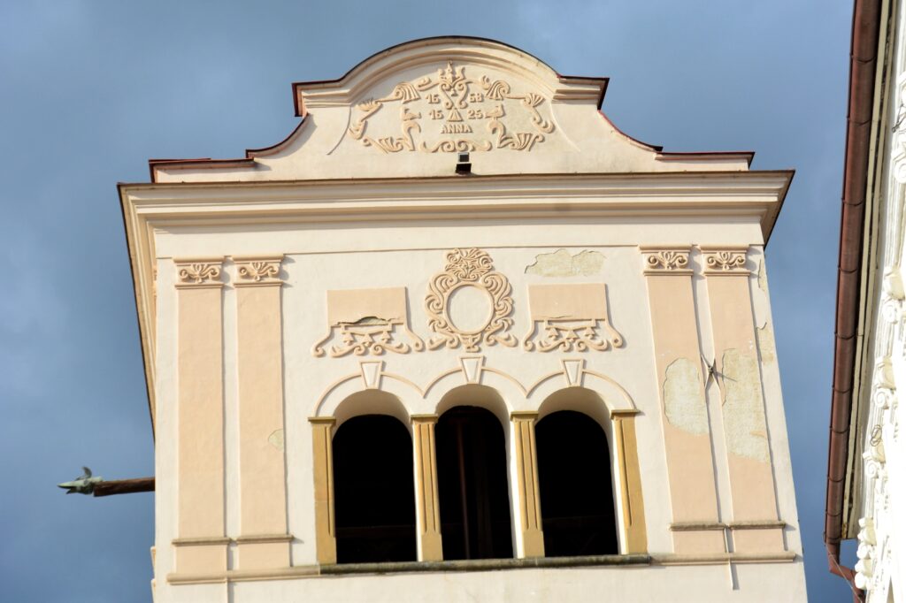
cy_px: 302
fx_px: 2075
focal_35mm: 82
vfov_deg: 16.5
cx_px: 453
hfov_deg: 24.6
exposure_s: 1/320
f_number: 10
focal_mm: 55
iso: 200
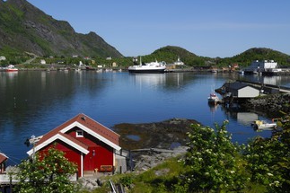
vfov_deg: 31.2
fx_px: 346
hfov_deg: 45.4
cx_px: 131
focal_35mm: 43
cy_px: 96
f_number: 14
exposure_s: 1/125
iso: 100
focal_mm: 22
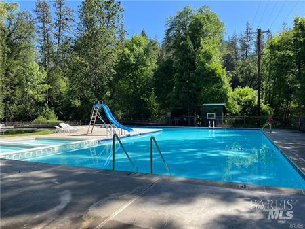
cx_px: 152
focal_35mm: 26
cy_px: 114
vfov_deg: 53.0
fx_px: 229
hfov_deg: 67.3
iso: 50
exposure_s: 1/1339
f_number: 1.6
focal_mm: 5.1
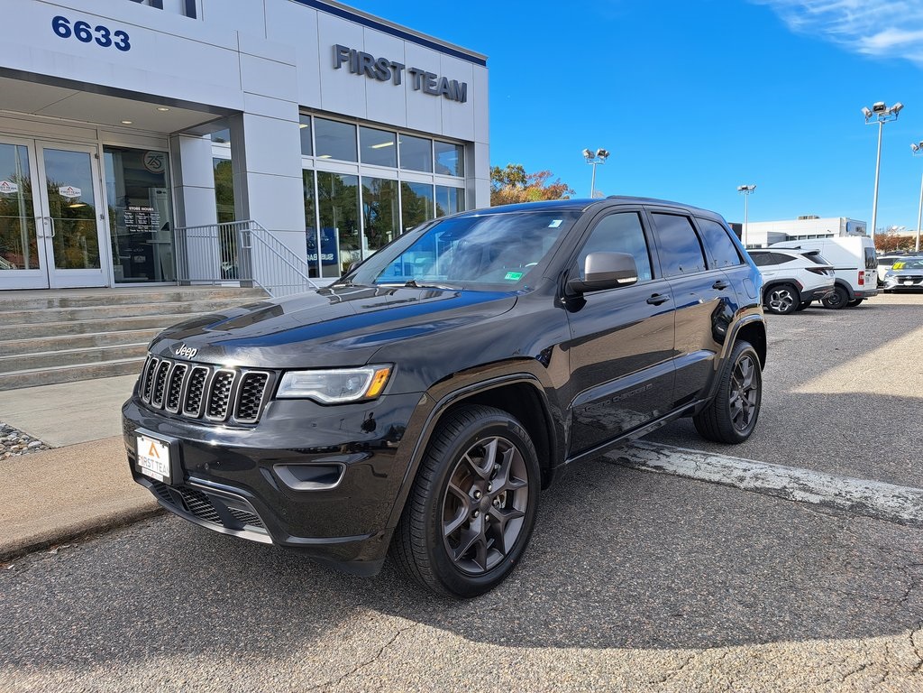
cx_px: 462
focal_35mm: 24
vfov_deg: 56.8
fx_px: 640
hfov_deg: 71.6
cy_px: 346
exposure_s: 1/699
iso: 50
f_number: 1.8
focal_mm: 5.23
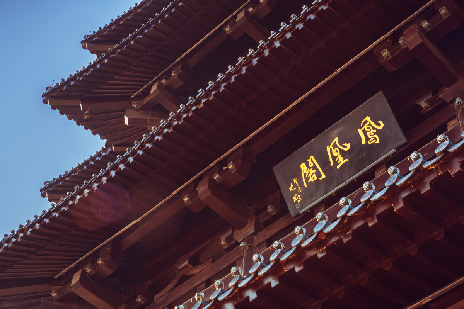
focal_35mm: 70
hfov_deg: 28.8
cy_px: 154
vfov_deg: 19.5
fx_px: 902
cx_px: 232
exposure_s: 1/125
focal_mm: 70
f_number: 10
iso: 160
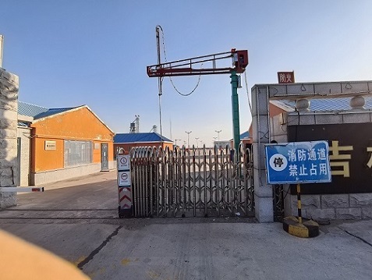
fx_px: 183
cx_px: 186
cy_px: 140
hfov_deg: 91.0
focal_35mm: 17
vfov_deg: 74.9
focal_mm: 1.68
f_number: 2.2
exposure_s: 1/853
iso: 50
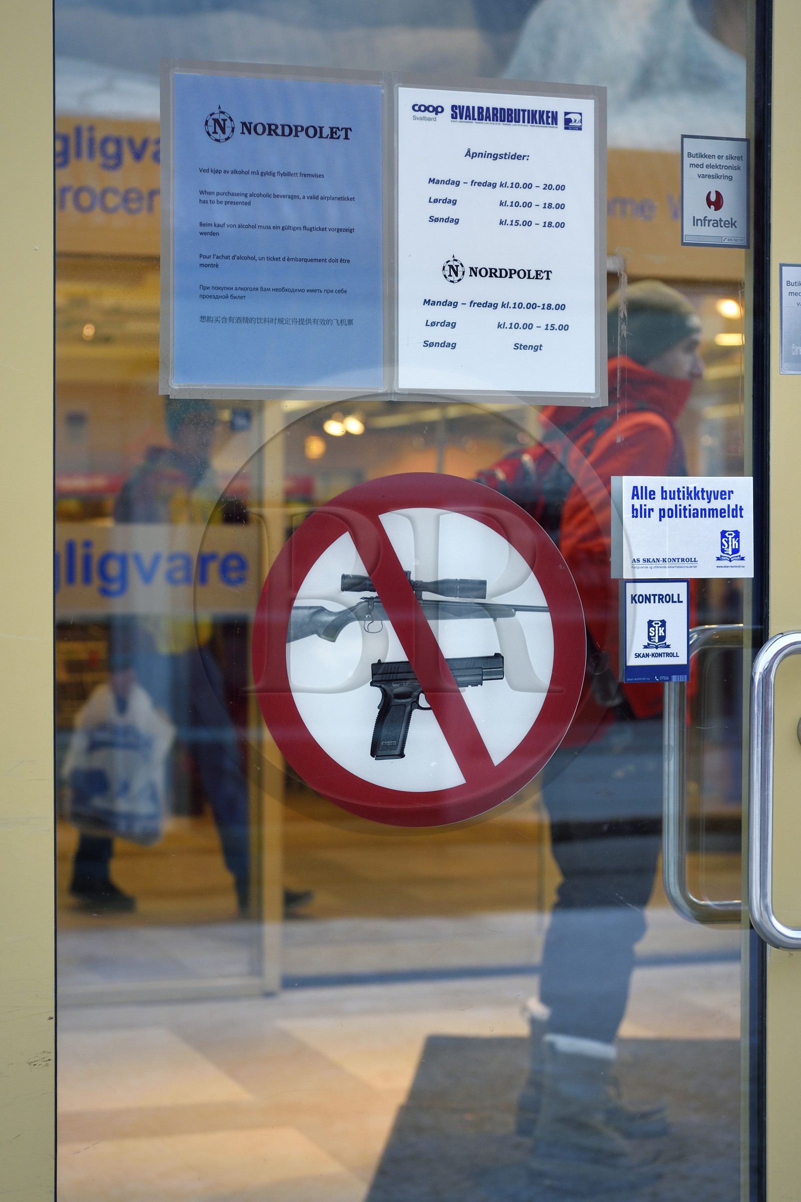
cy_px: 601
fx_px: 2336
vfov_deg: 28.8
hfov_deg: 19.5
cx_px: 400
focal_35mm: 70
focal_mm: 70
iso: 800
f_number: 5.6
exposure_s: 1/100
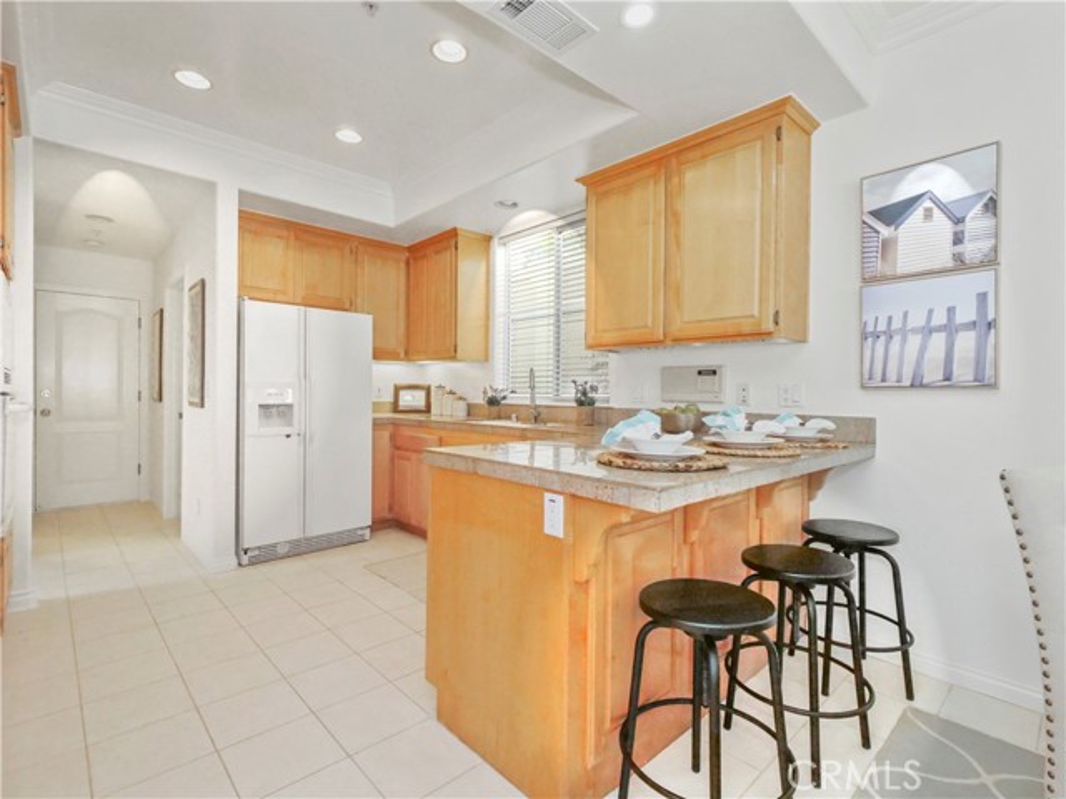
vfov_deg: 78.1
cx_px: 533
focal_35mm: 16
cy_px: 400
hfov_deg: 94.5
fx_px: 493
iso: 3200
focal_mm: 8
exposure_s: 1/160
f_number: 8
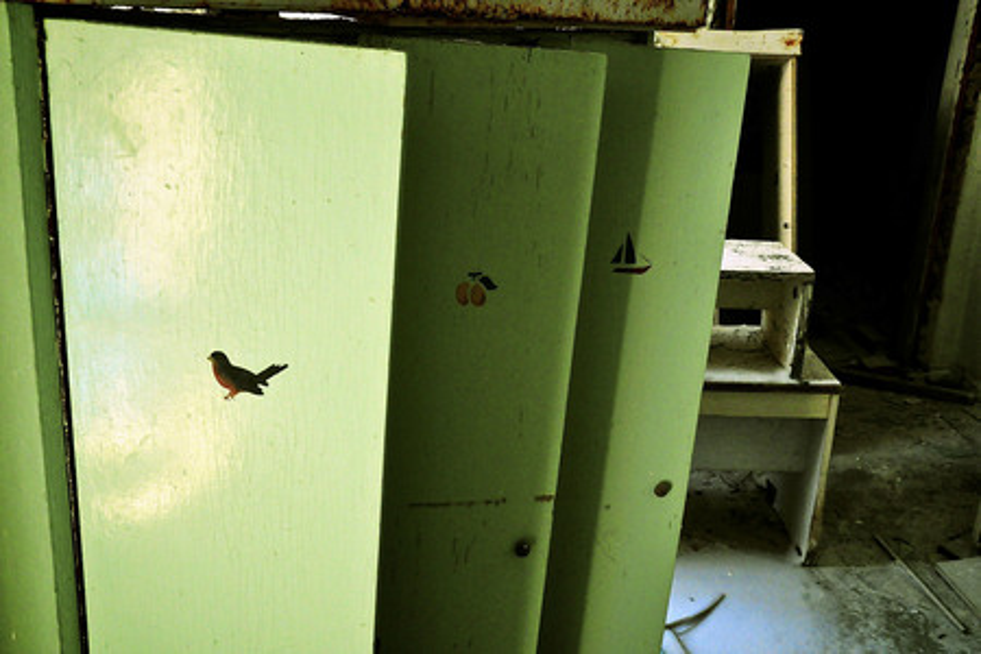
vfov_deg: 40.0
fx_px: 899
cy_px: 327
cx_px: 490
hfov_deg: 57.2
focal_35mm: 33
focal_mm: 22
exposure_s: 1/60
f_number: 11
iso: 3200
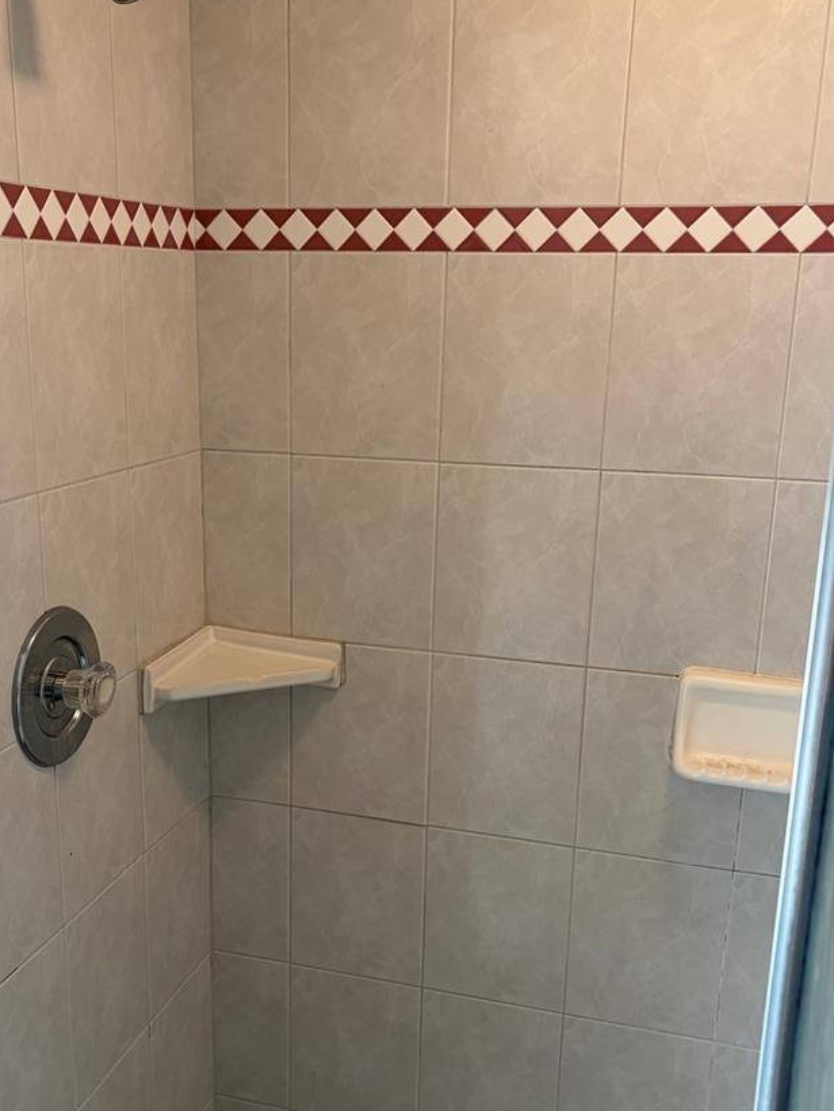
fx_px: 1220
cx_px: 333
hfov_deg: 37.6
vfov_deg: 48.8
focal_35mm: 38
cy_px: 645
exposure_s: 1/60
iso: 80
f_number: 1.6
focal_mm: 5.96
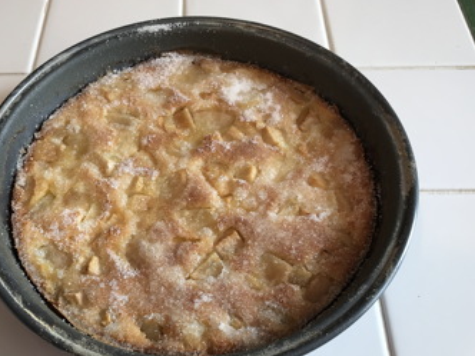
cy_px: 223
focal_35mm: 38
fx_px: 521
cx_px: 202
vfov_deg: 37.5
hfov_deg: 48.8
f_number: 1.8
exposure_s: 1/108
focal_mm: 3.99
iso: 20
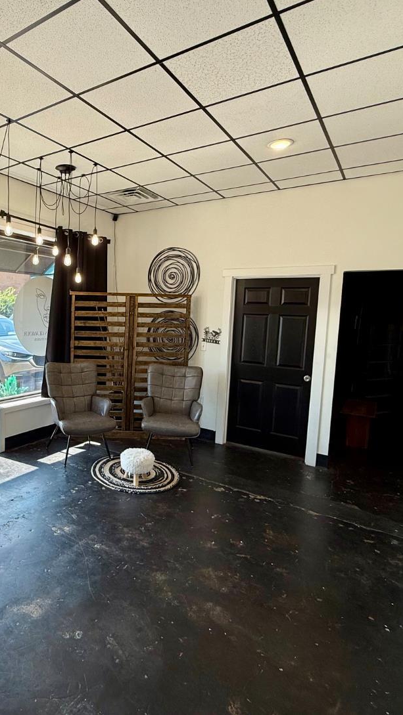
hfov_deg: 50.9
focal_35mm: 21
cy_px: 346
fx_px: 399
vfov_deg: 83.8
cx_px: 92
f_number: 2.2
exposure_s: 1/158
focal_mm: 2.22
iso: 50
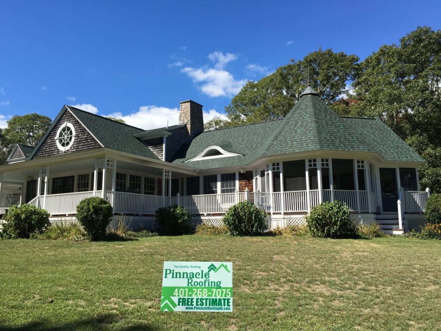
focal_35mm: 29
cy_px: 166
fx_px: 369
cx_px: 220
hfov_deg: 61.7
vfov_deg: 48.2
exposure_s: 1/1282
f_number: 2.2
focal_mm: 4.15
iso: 25
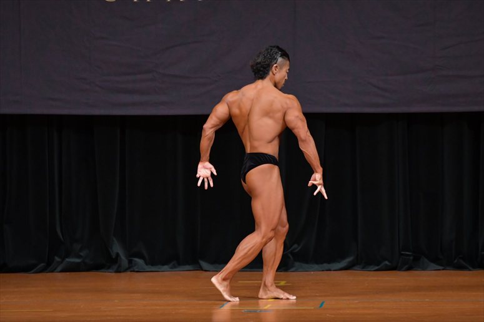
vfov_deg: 4.8
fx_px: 3830
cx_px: 242
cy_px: 161
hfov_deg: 7.2
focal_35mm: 285
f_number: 5.6
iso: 4000
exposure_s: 1/400
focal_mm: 190
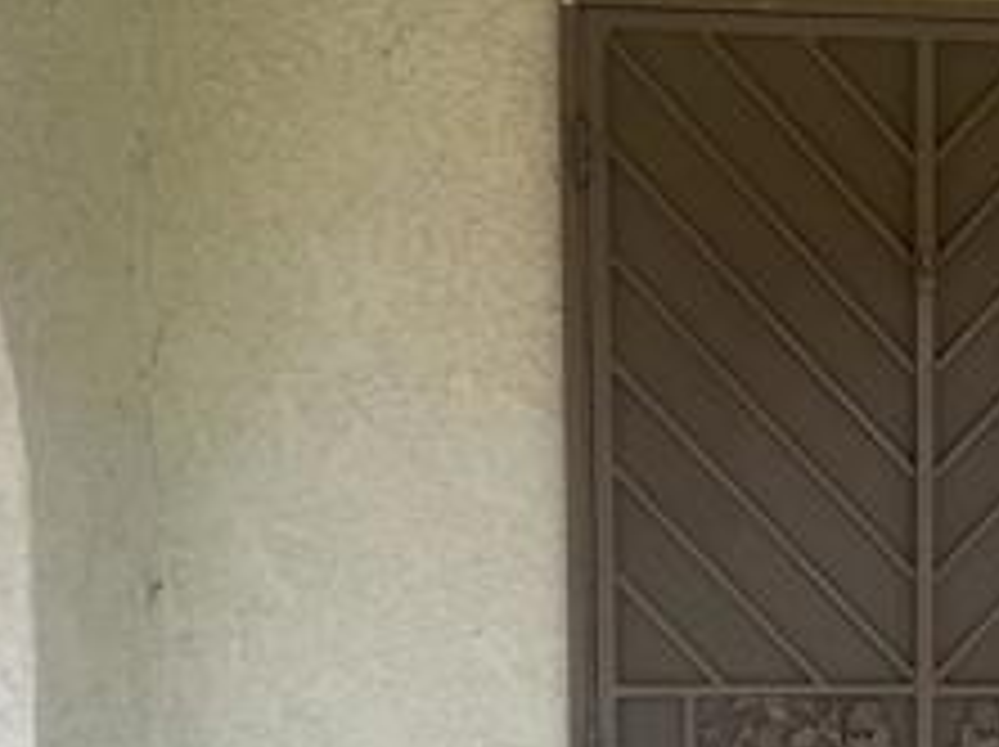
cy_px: 698
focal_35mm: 75
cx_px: 1022
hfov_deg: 24.7
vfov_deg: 19.2
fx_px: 2162
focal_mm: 5.7
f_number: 1.5
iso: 40
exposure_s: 1/121
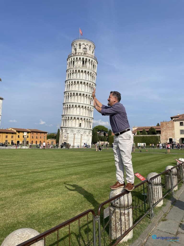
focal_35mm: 26
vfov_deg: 67.3
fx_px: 184
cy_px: 123
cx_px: 92
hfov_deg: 53.1
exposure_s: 1/5291
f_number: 1.6
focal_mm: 4.2
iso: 32
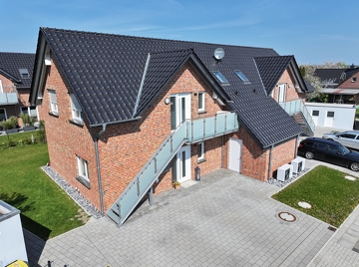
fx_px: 248
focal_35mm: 24
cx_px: 180
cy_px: 134
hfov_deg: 71.7
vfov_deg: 56.6
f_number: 2.8
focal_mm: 12.29
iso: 100
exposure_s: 1/2000
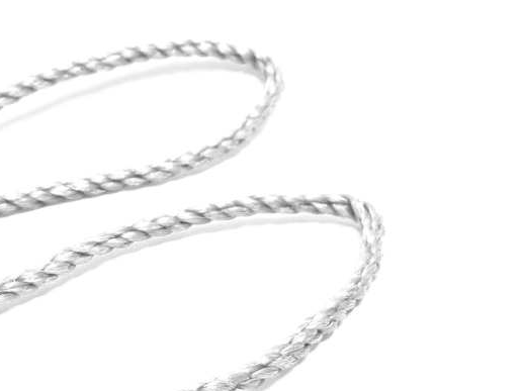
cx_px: 104
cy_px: 327
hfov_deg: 27.6
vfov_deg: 21.0
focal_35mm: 69
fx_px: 1041
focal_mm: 5.5
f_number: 2.8
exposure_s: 1/160
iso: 80
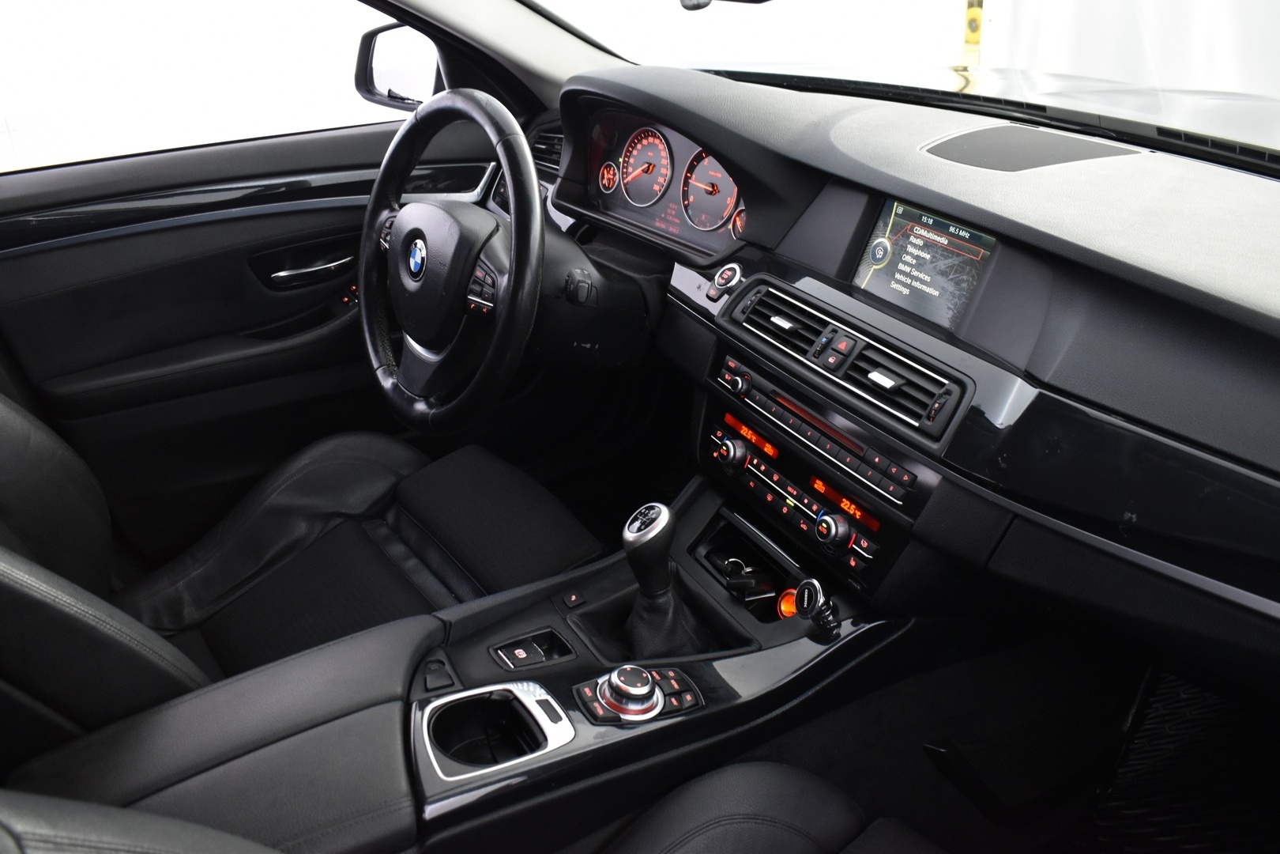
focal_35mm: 30
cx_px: 640
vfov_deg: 43.6
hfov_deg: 61.9
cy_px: 427
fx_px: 1067
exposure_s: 1/8
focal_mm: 20
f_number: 5
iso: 1250
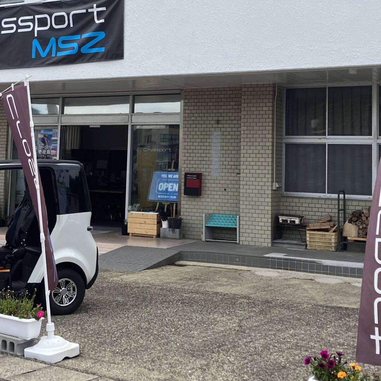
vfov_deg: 28.7
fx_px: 735
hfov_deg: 29.1
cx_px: 178
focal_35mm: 59
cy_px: 106
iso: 32
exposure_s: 1/1312
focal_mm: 3.99
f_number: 1.8
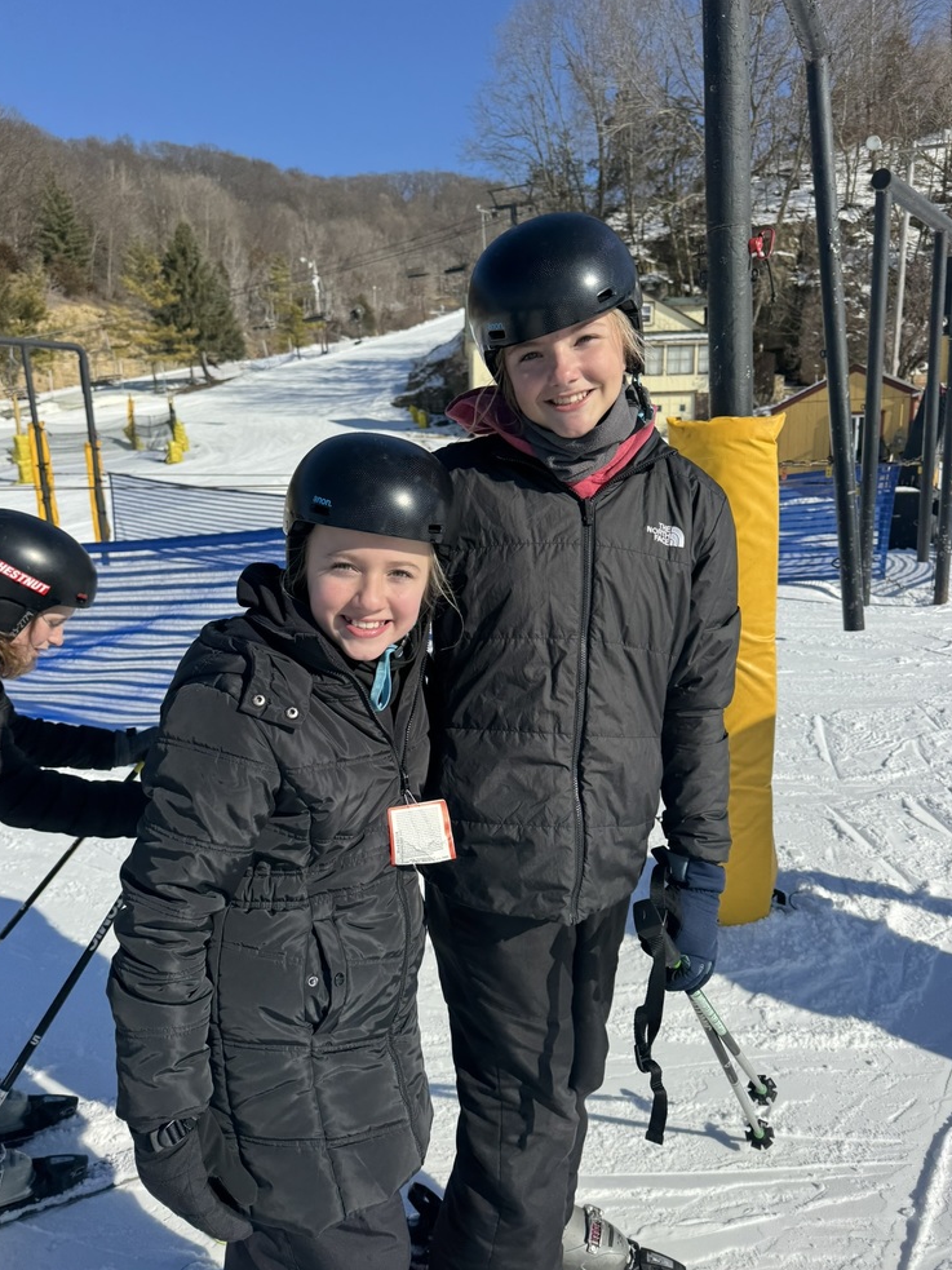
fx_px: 917
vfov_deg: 69.4
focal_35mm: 25
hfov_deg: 54.9
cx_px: 460
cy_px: 640
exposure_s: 1/6410
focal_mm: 6.76
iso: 80
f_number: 1.78
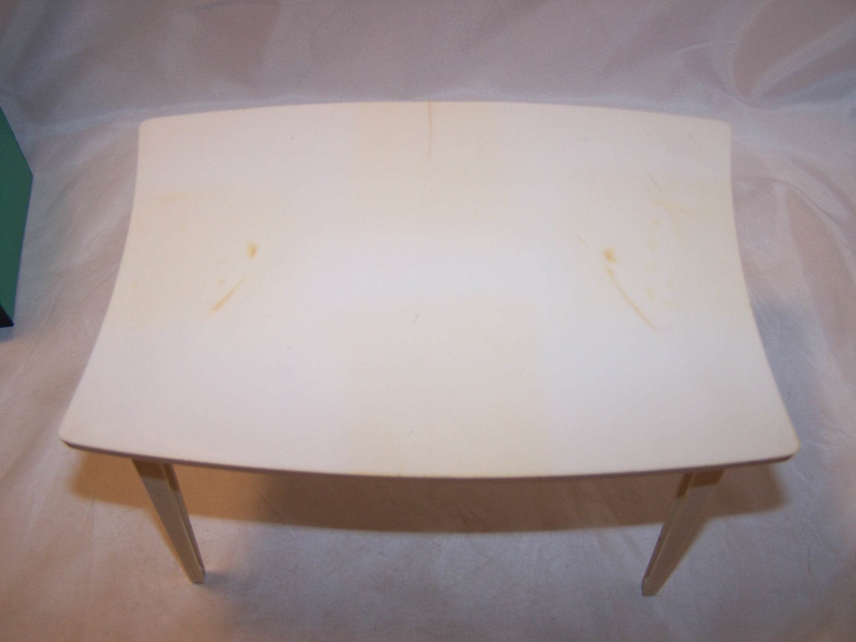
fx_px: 940
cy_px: 321
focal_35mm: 38
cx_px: 428
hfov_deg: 49.0
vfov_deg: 37.7
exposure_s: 1/60
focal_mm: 6.3
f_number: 2.8
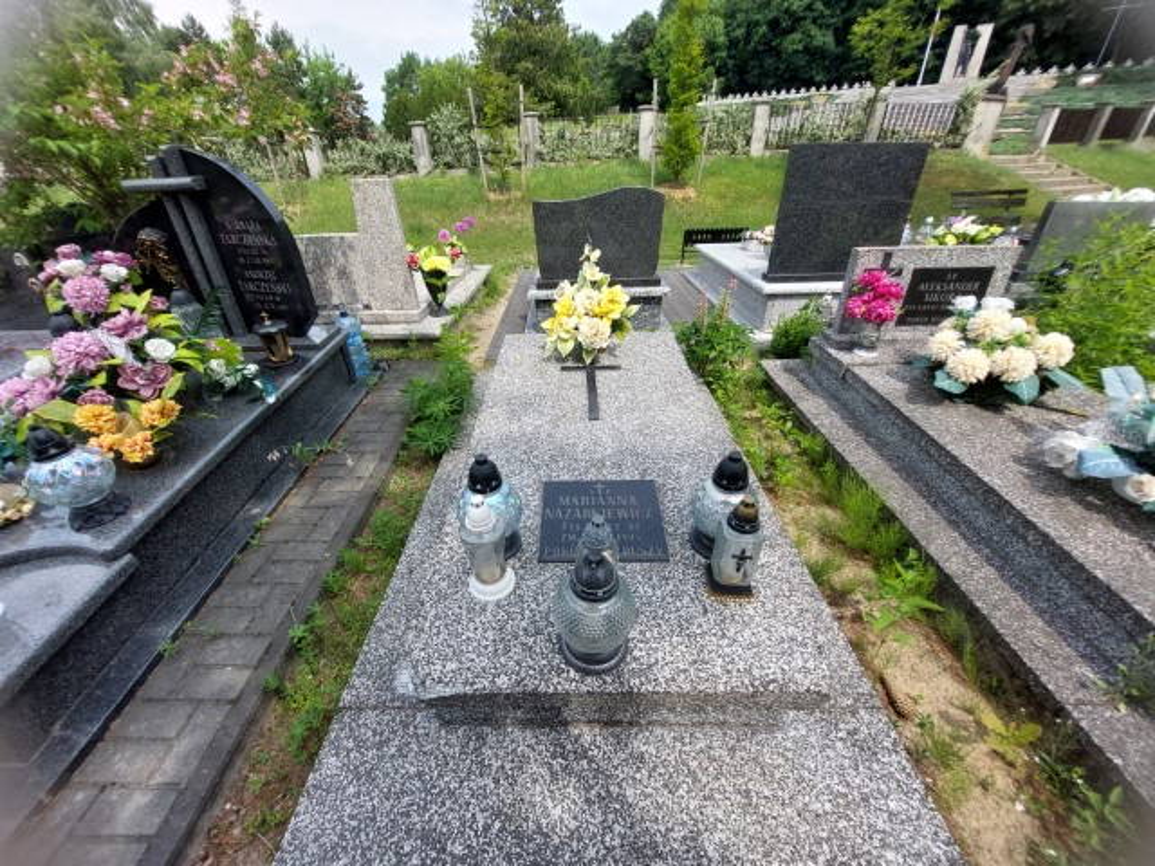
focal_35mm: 13
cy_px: 433
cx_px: 578
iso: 50
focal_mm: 1.74
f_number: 2.2
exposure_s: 1/966
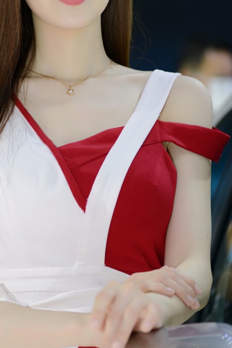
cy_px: 94
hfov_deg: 7.7
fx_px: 1710
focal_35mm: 177
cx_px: 49
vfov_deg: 11.6
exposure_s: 1/60.2
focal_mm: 105
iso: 200
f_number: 3.2
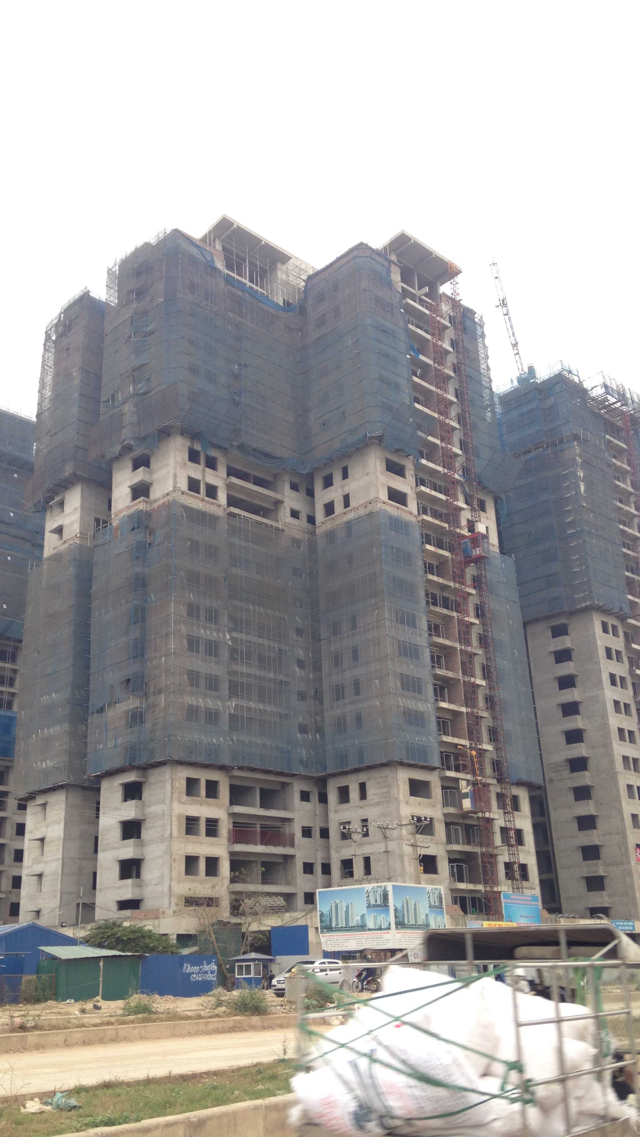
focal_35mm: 36
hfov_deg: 32.8
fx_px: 1086
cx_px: 274
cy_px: 569
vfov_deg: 55.3
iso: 50
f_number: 2.4
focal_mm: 4.12
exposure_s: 1/142
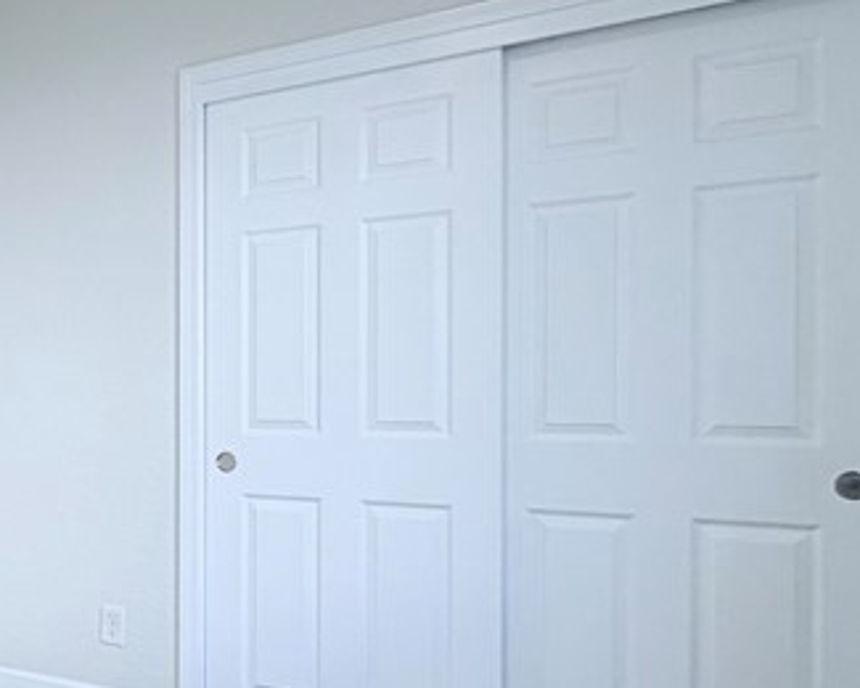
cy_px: 397
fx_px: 1094
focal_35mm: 43
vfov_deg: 34.8
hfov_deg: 32.8
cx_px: -238
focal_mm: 2.22
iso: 64
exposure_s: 1/120
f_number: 2.2
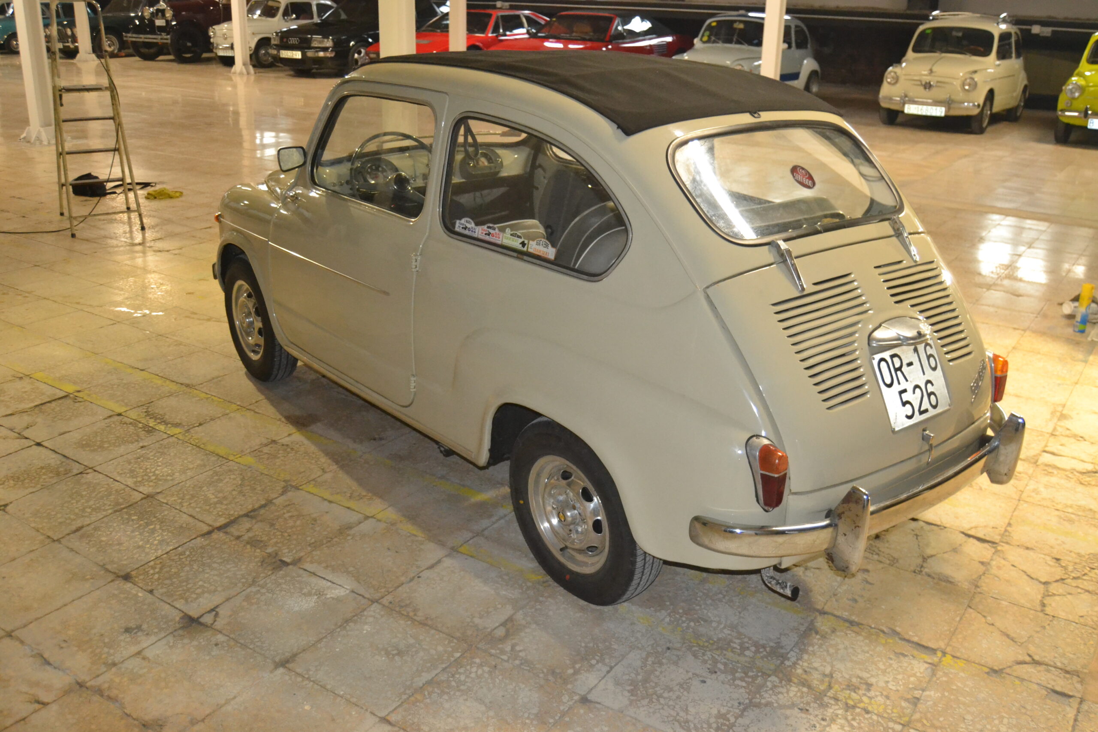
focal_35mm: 33
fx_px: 1006
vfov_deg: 40.0
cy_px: 366
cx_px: 549
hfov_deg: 57.2
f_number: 3.5
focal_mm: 22
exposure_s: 1/60
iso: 2800
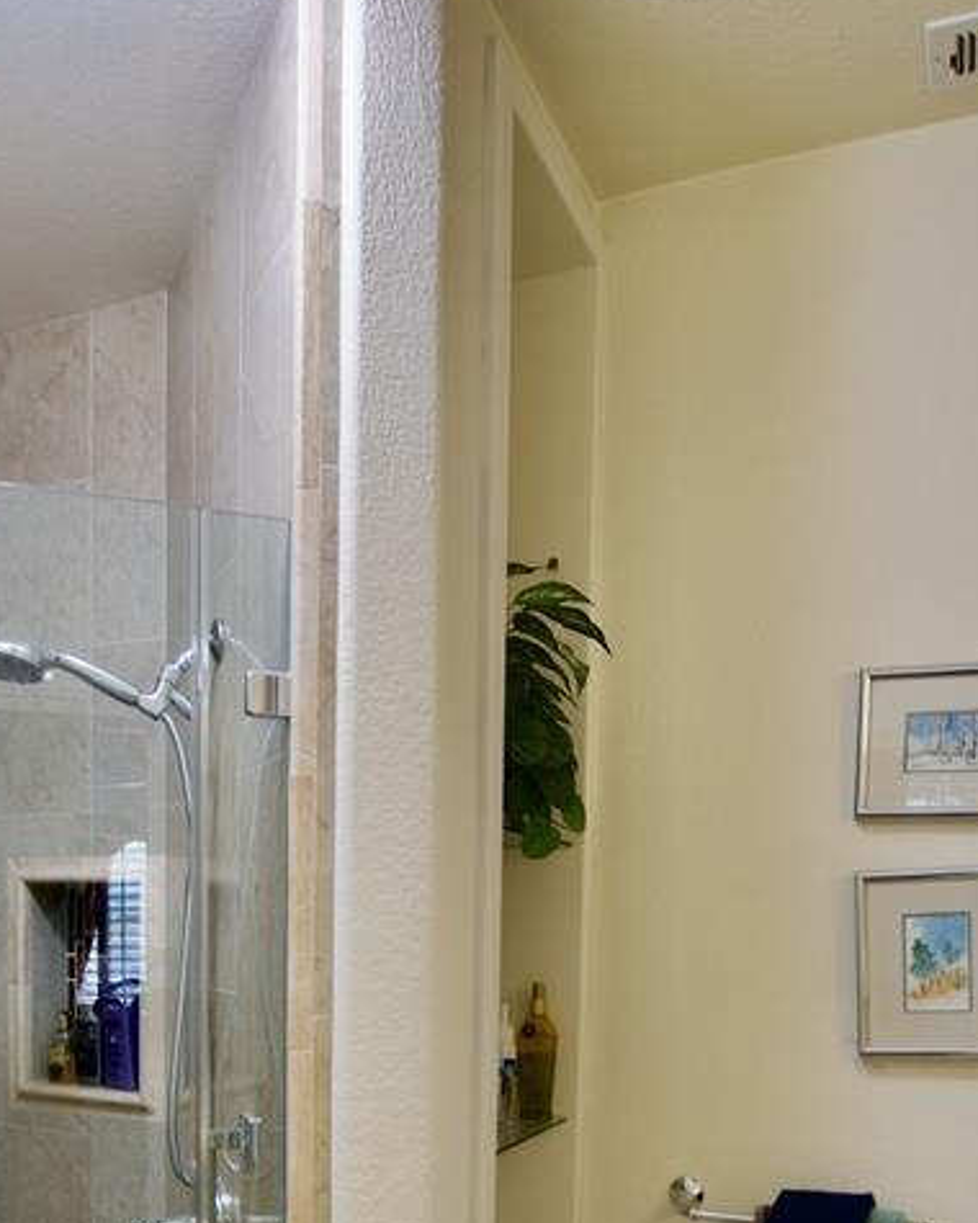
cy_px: 1022
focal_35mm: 32
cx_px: 358
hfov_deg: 45.3
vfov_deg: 51.3
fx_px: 1158
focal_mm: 10
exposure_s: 1/5
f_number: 5.6
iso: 100
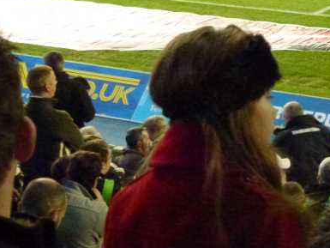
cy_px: 114
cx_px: 175
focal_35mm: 135
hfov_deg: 14.6
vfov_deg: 11.0
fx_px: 1287
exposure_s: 1/80
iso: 1600
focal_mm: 11.7
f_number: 4.6
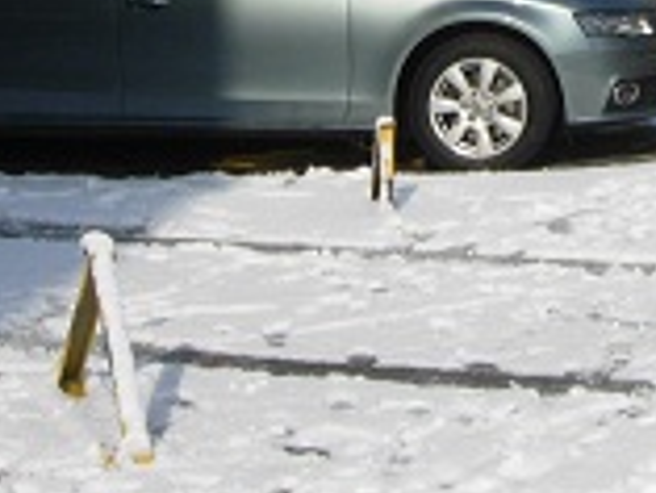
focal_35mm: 112
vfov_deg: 12.7
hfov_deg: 16.8
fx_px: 2124
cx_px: 786
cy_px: -184
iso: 50
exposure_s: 1/395
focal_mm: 7.5
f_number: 4.3
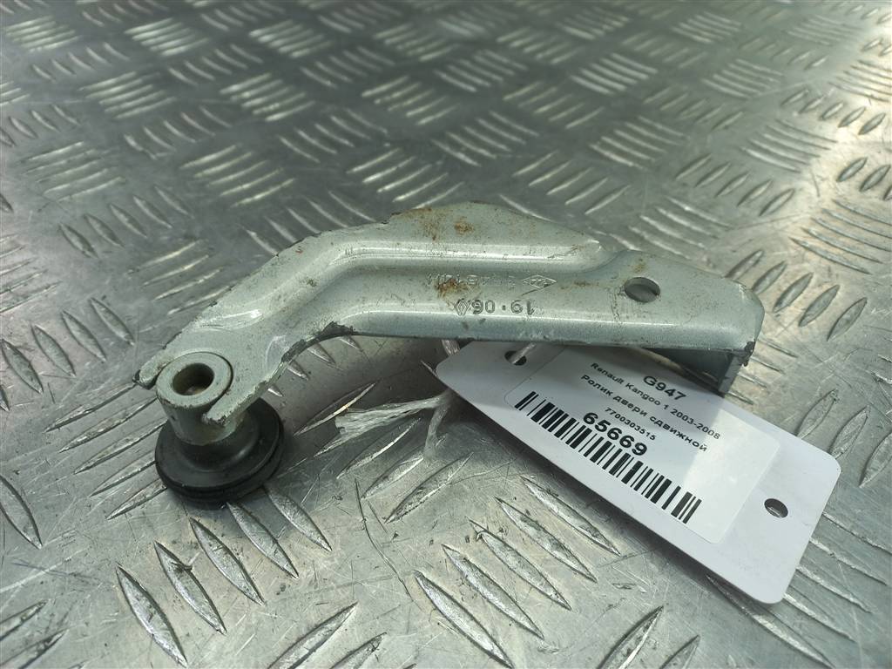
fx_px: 644
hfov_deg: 69.4
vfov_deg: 54.9
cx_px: 446
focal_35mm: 25
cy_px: 334
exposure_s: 1/50
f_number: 1.8
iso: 50
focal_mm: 4.6
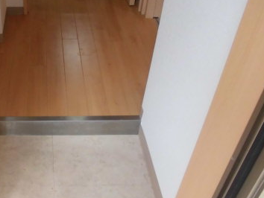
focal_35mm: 47
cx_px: 41
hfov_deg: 38.4
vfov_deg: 30.8
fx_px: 359
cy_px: 74
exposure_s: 1/60
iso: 200
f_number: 3.5
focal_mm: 4.6
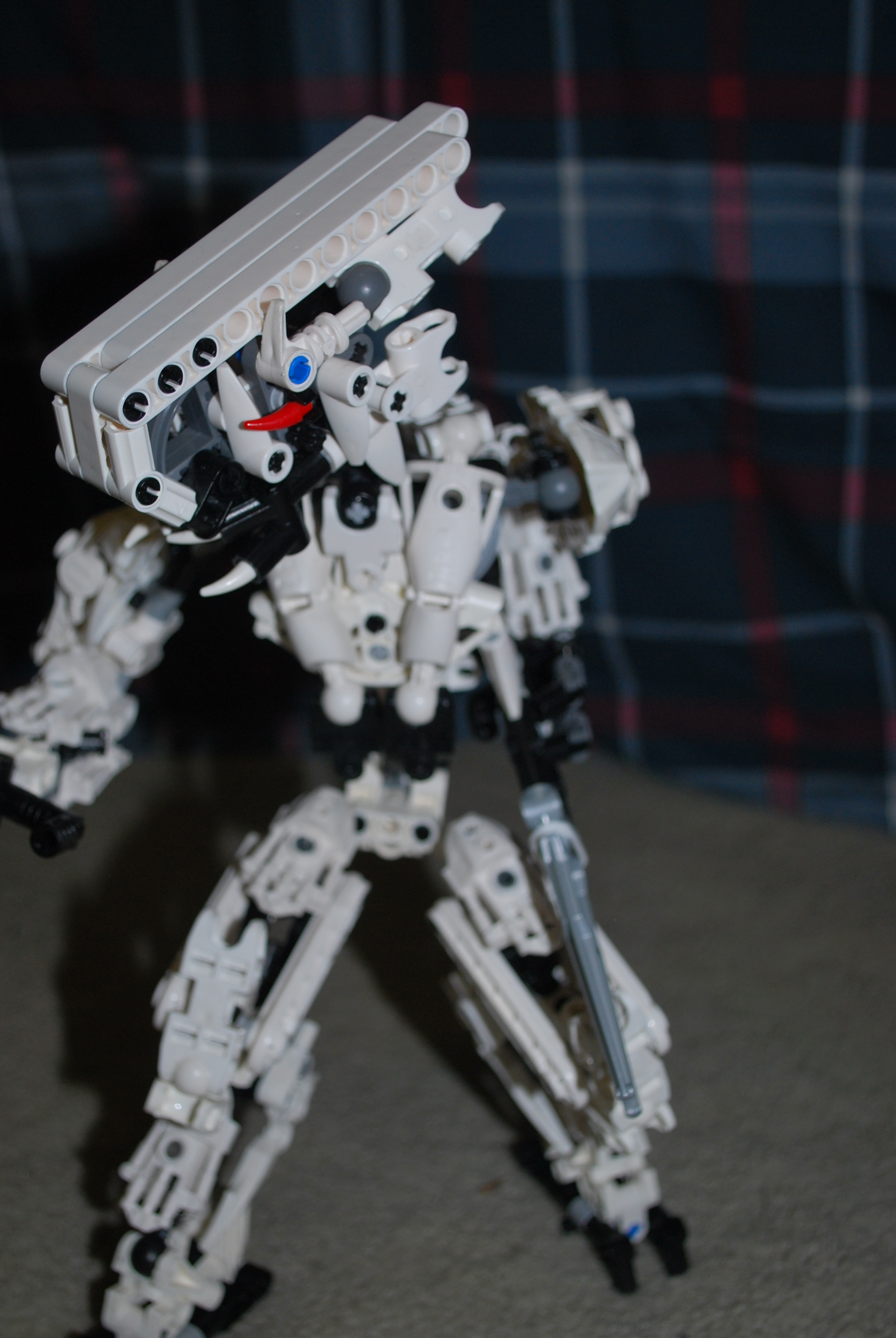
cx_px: 340
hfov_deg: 32.6
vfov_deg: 47.3
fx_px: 1526
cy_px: 708
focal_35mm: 41
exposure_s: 1/60
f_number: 4
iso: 200
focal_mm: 22
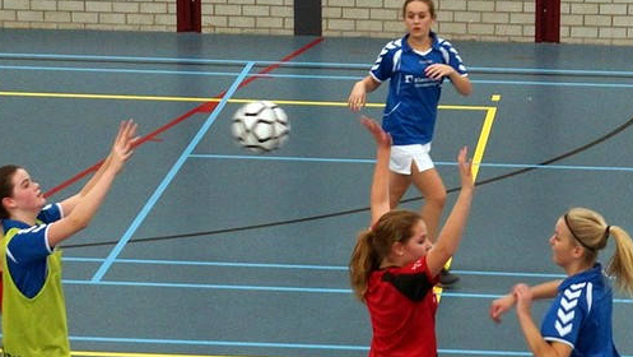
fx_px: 1629
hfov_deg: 21.8
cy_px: 354
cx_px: 157
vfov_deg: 12.4
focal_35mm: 97
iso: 800
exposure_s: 1/160
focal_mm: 30
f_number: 3.5
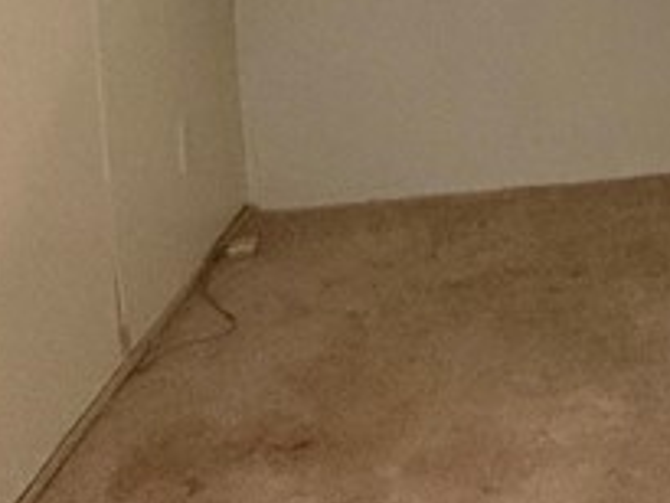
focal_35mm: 70
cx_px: 1157
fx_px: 1356
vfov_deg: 19.7
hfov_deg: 20.7
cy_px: -108
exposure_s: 1/60
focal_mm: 2.22
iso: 400
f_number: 2.2
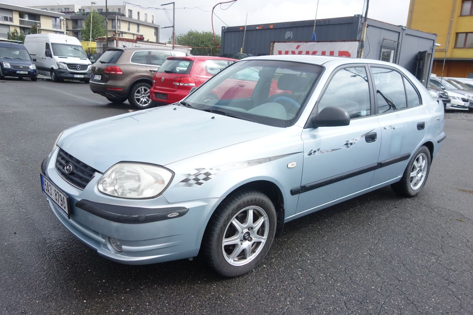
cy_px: 158
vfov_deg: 46.4
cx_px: 236
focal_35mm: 28
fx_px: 368
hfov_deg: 65.5
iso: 125
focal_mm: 10.4
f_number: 2.2
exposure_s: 1/2000
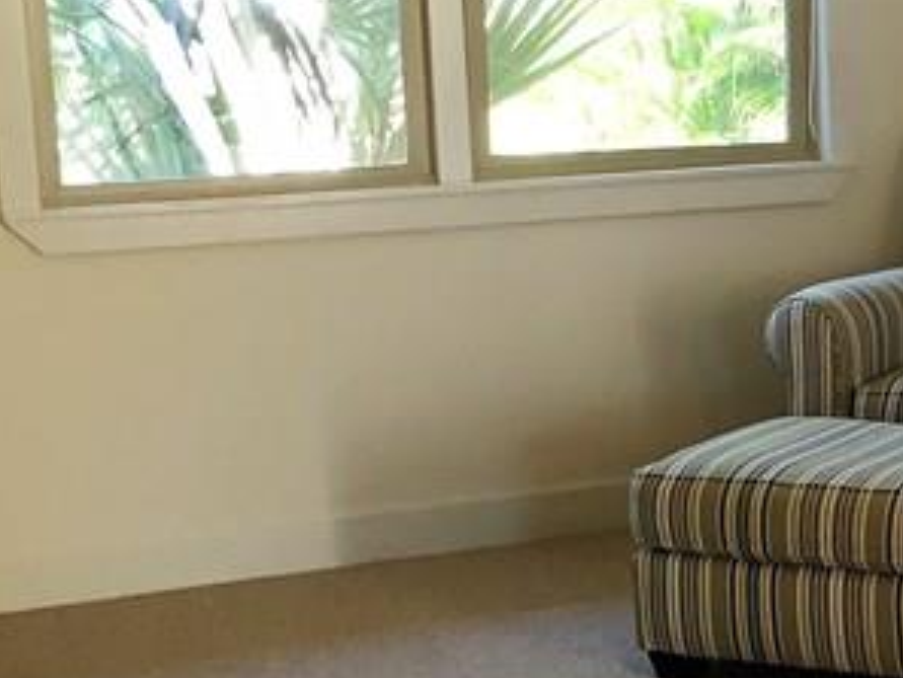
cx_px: 1113
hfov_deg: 18.5
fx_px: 2610
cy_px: 319
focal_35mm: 100
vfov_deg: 14.8
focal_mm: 4.15
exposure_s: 1/30
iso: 64
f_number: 2.2
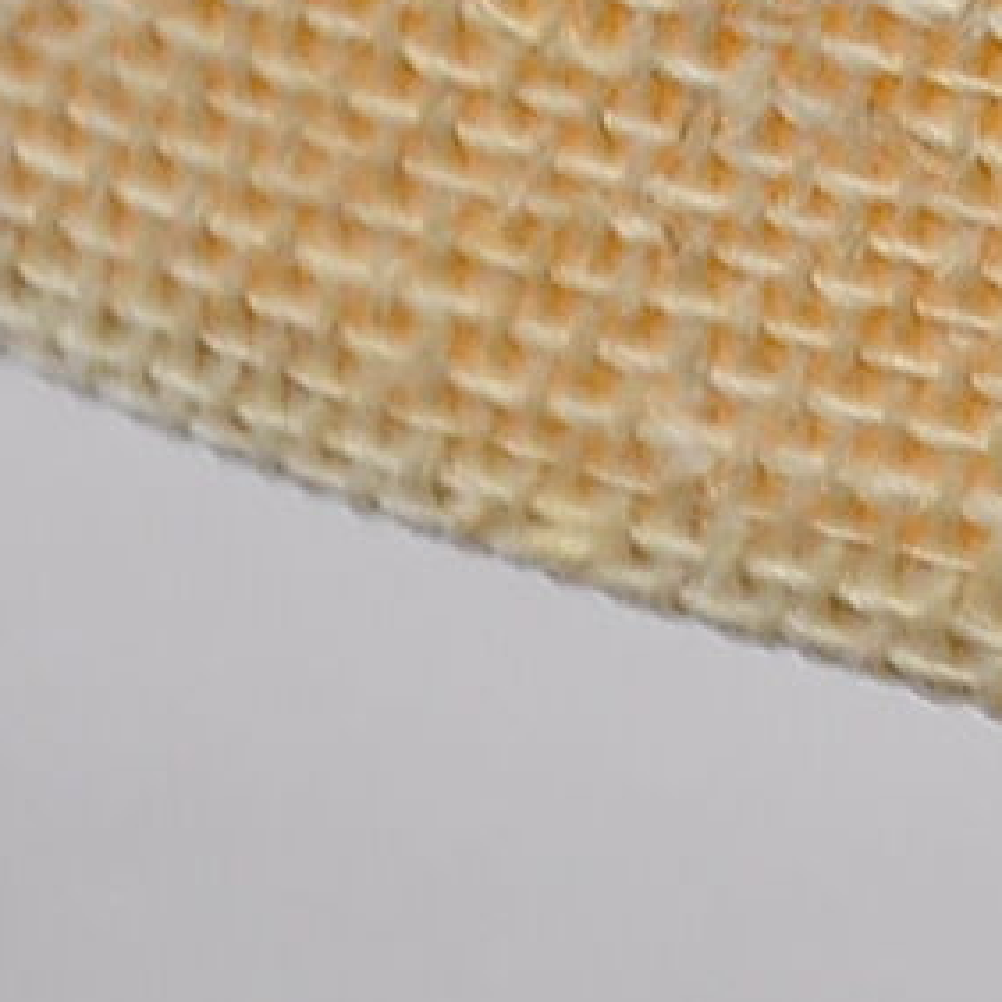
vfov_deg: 2.9
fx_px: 19682
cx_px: 2754
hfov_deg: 2.9
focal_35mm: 601
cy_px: -537
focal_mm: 62
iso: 400
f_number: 5.6
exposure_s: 1/200
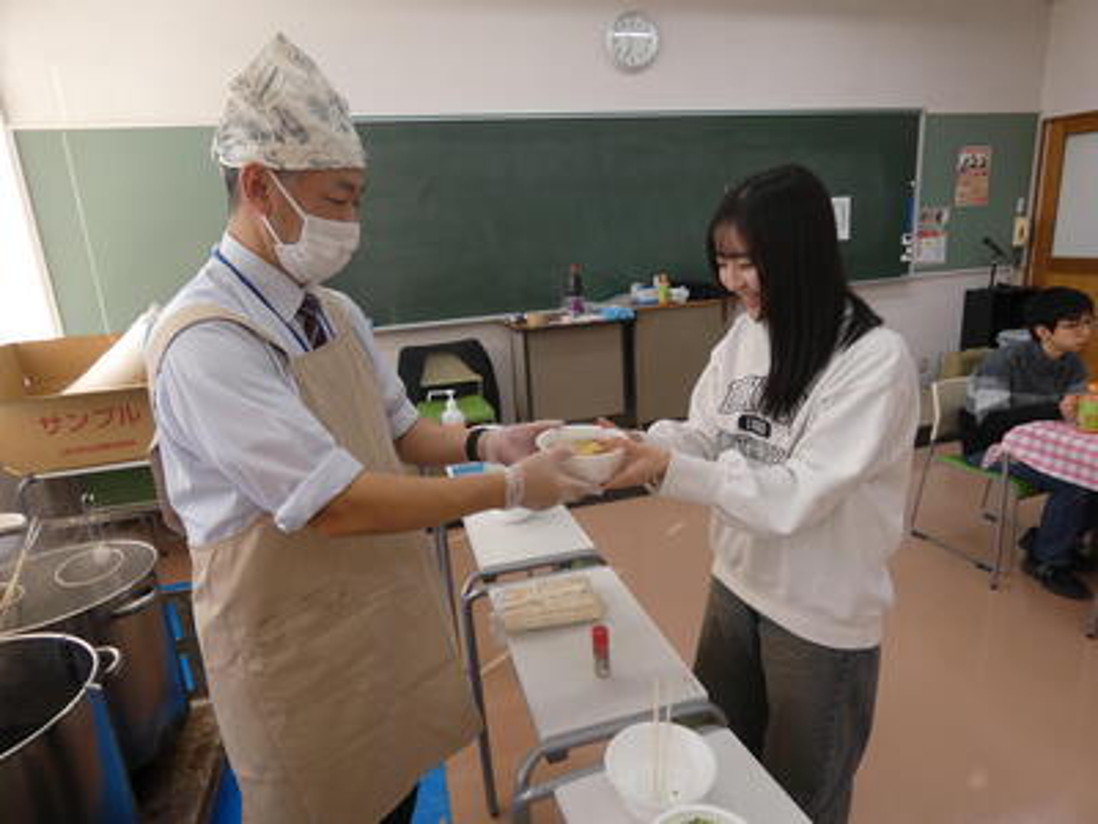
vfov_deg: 66.0
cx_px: 549
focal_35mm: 20
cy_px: 412
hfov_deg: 81.7
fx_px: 634
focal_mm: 3.6
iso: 80
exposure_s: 1/160
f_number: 2.8
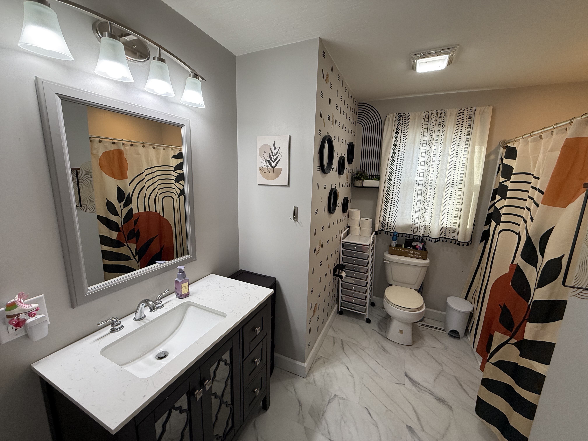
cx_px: 294
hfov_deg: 102.1
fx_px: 238
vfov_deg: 85.7
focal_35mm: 14
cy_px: 220
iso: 100
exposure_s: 1/120
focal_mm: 2.22
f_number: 2.2
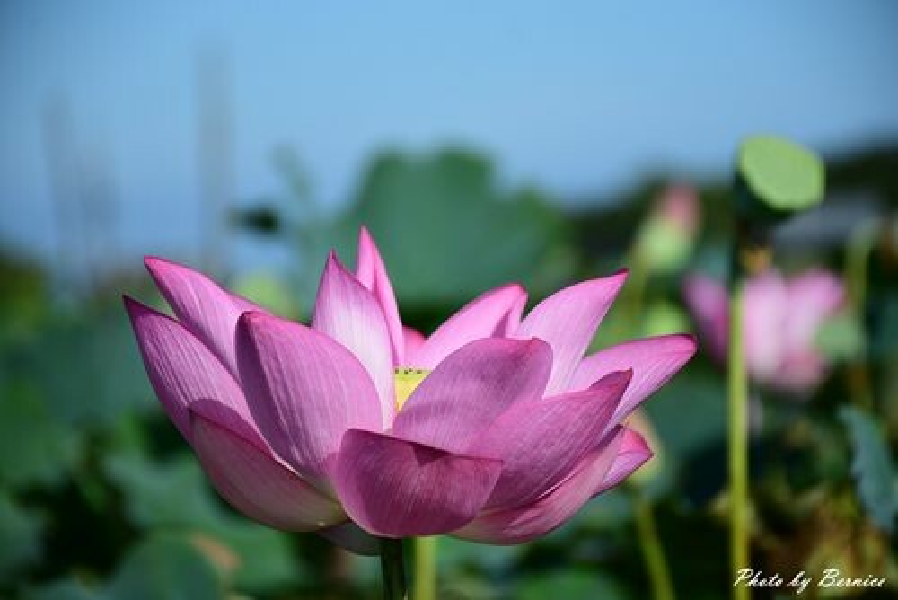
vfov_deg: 6.6
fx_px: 5241
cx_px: 449
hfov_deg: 9.8
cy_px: 300
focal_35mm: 210
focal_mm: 140
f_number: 5.6
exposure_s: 1/640
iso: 100
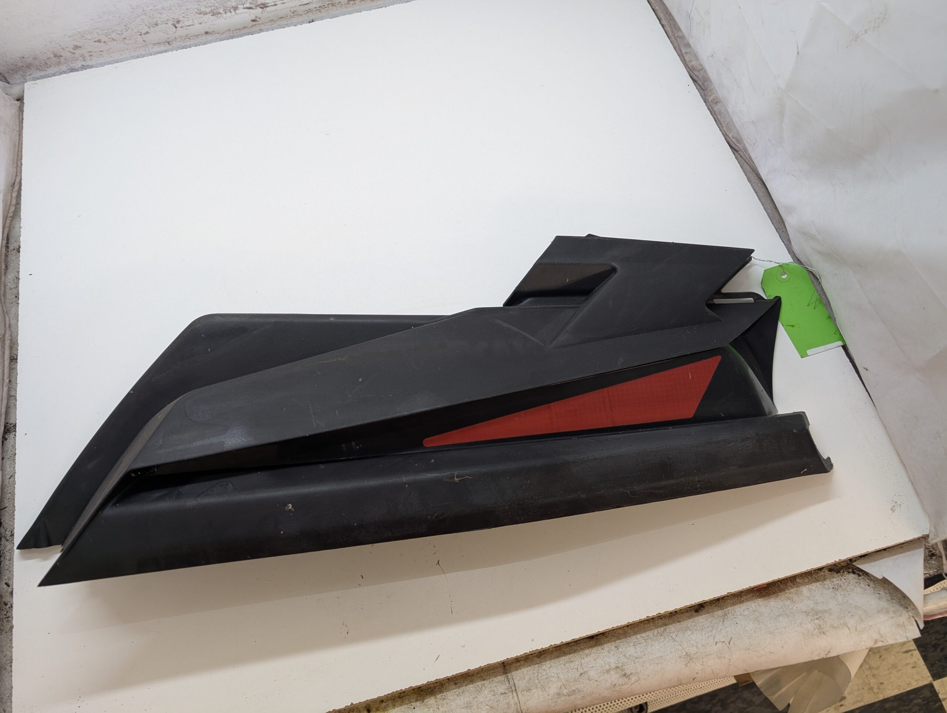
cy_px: 356
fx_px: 658
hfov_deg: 71.5
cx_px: 474
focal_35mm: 24
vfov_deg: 56.9
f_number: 1.68
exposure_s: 1/38.3
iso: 93
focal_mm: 6.9
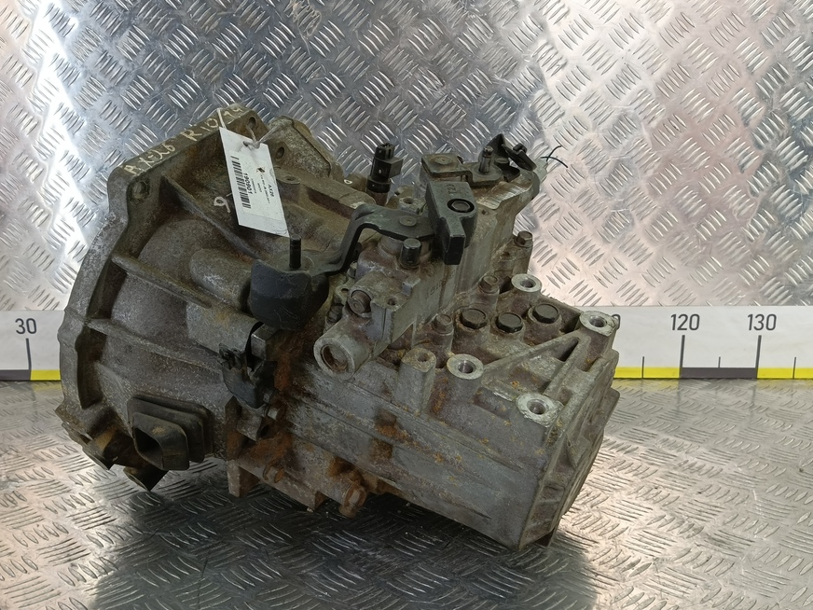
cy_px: 322
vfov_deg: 51.3
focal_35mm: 27
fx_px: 634
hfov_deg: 65.1
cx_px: 354
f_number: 1.6
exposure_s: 1/50
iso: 97
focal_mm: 4.11
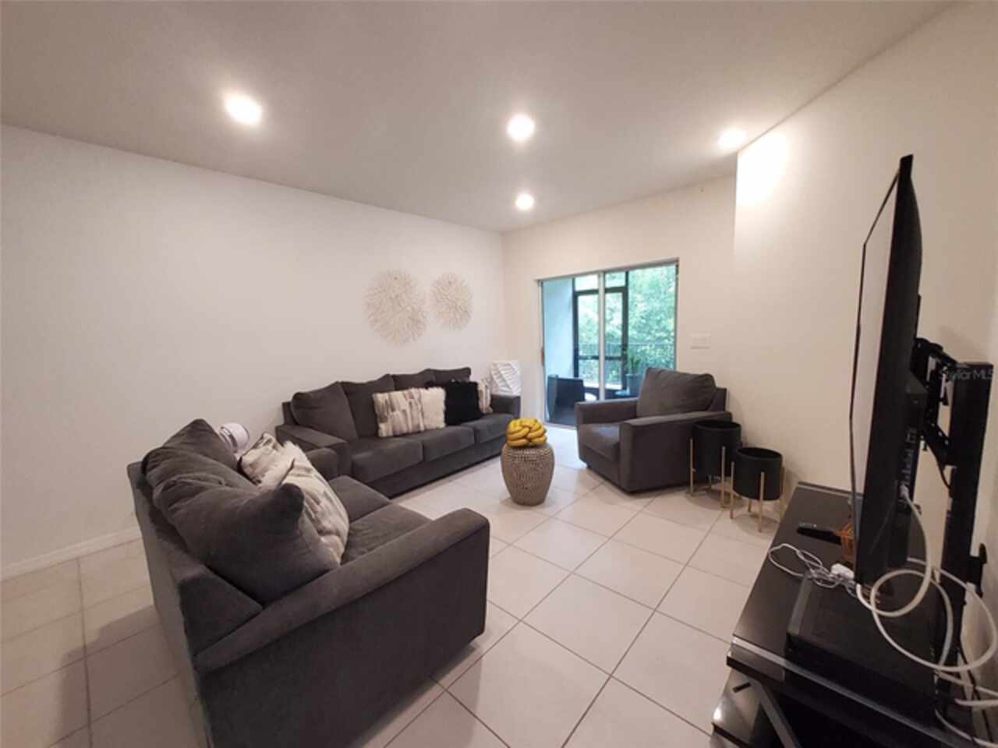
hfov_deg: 106.2
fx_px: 375
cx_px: 499
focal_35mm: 13
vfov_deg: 89.9
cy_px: 374
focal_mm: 1.13
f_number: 2.2
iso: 250
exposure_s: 1/40
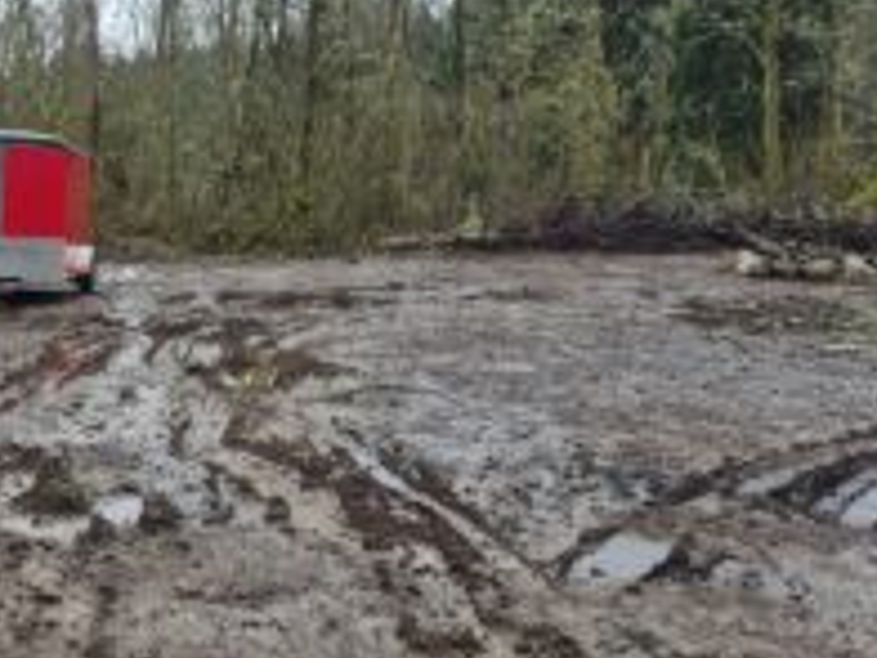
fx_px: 1191
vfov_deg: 30.8
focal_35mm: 47
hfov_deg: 38.4
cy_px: 255
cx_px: 134
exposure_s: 1/180
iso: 80
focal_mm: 5.4
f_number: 1.8
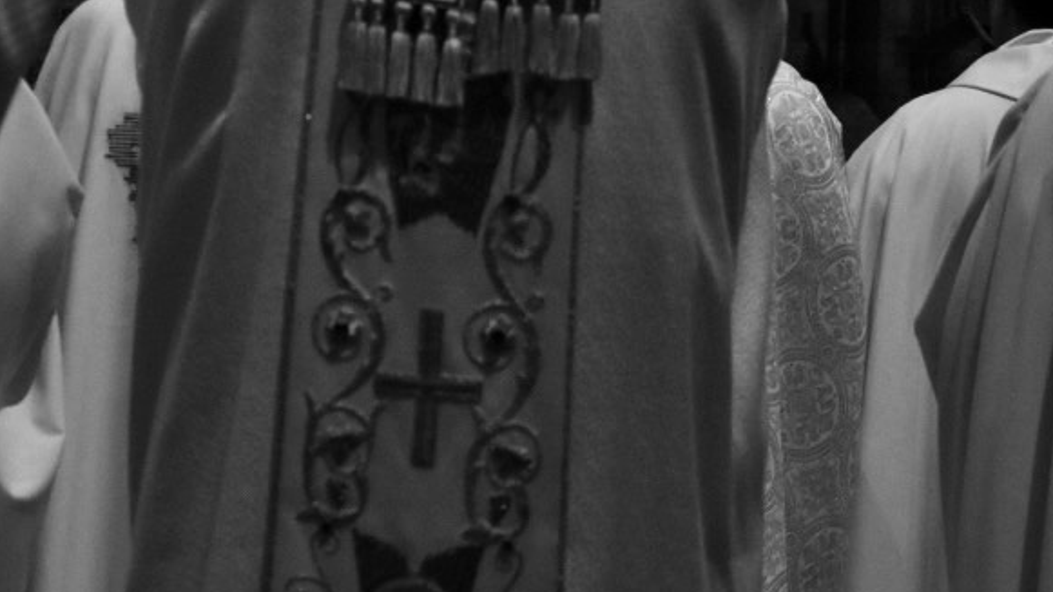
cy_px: -143
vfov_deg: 10.4
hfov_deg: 18.6
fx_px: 3183
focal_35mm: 114
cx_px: 228
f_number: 4
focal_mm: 26
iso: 1600
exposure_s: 1/125
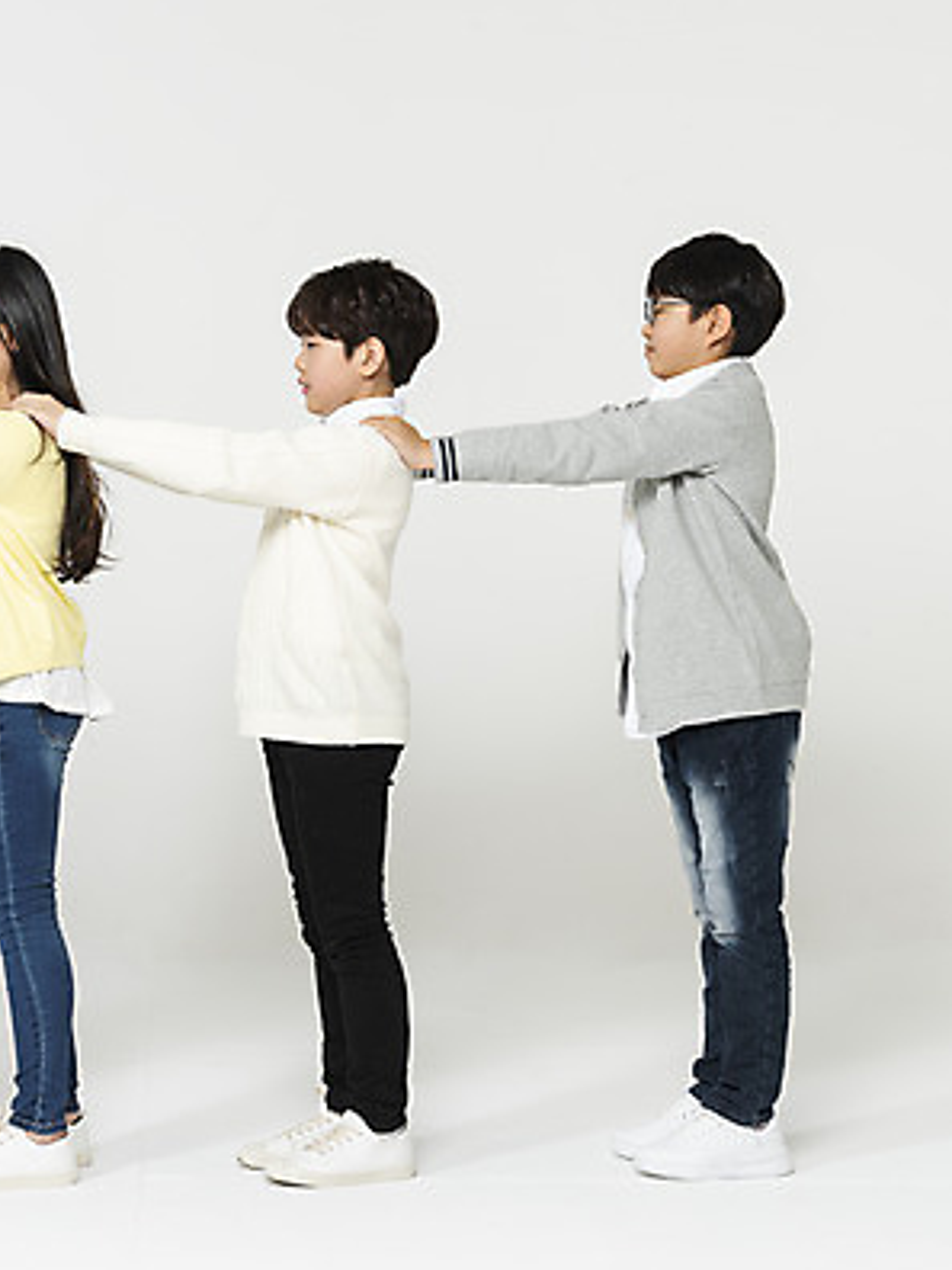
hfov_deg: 18.3
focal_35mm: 80
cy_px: 632
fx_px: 2934
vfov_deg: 24.4
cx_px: 191
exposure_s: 1/125
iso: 100
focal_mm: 55
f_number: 18
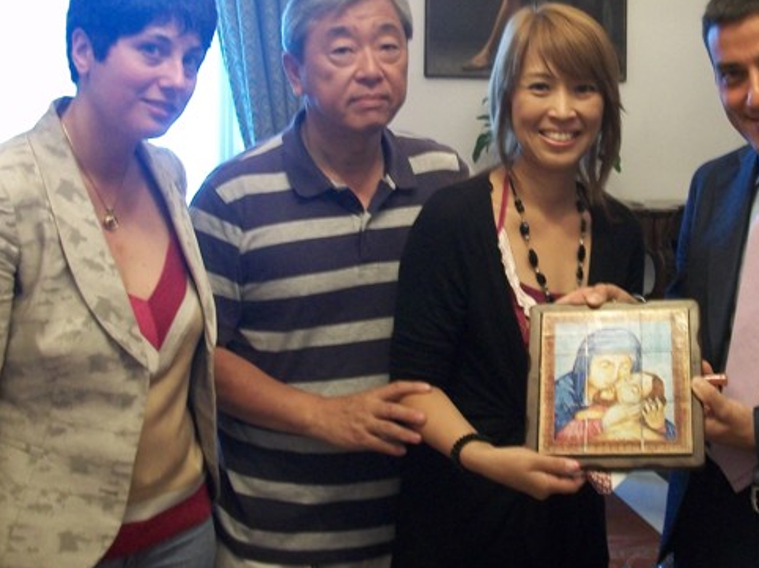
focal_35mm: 51
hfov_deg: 36.9
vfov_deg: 28.3
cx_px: 539
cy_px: 181
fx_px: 1118
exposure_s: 1/10
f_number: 2.9
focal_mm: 5.7
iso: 160
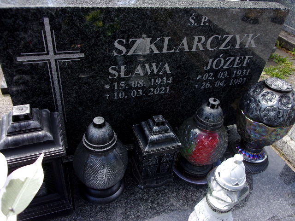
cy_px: 110
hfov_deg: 63.4
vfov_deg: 49.7
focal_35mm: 28
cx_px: 148
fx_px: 239
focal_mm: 5.1
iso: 80
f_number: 3.9
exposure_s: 1/210
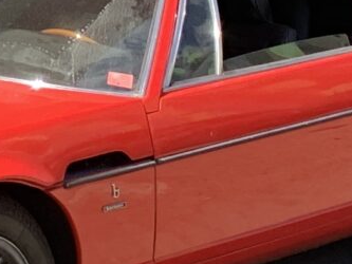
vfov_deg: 7.0
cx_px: -723
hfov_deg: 8.3
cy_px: -352
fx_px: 2034
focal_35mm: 200
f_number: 1.8
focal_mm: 4.25
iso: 25
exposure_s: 1/376
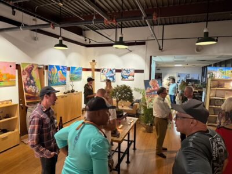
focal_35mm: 24
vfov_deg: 56.8
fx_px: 161
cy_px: 87
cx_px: 116
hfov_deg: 71.6
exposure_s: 1/60
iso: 500
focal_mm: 6.76
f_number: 1.78
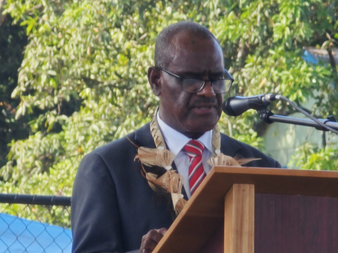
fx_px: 5956
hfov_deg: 3.3
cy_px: 126
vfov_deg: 2.4
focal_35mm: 610
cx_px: 169
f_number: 2.5
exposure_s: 1/154
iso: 50
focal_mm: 19.4
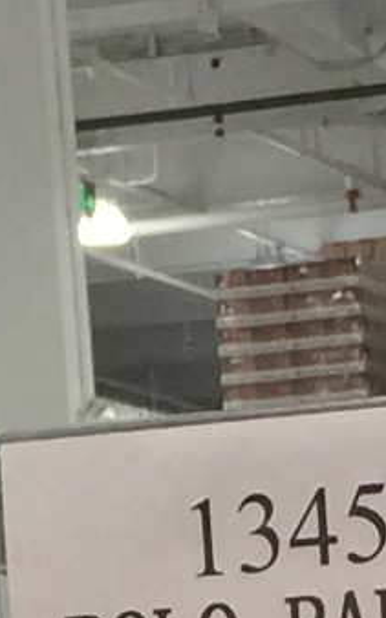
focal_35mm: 297
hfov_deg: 4.4
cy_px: 1783
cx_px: 271
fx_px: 5003
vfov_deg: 6.5
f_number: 2.2
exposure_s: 1/33
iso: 40
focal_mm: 4.15
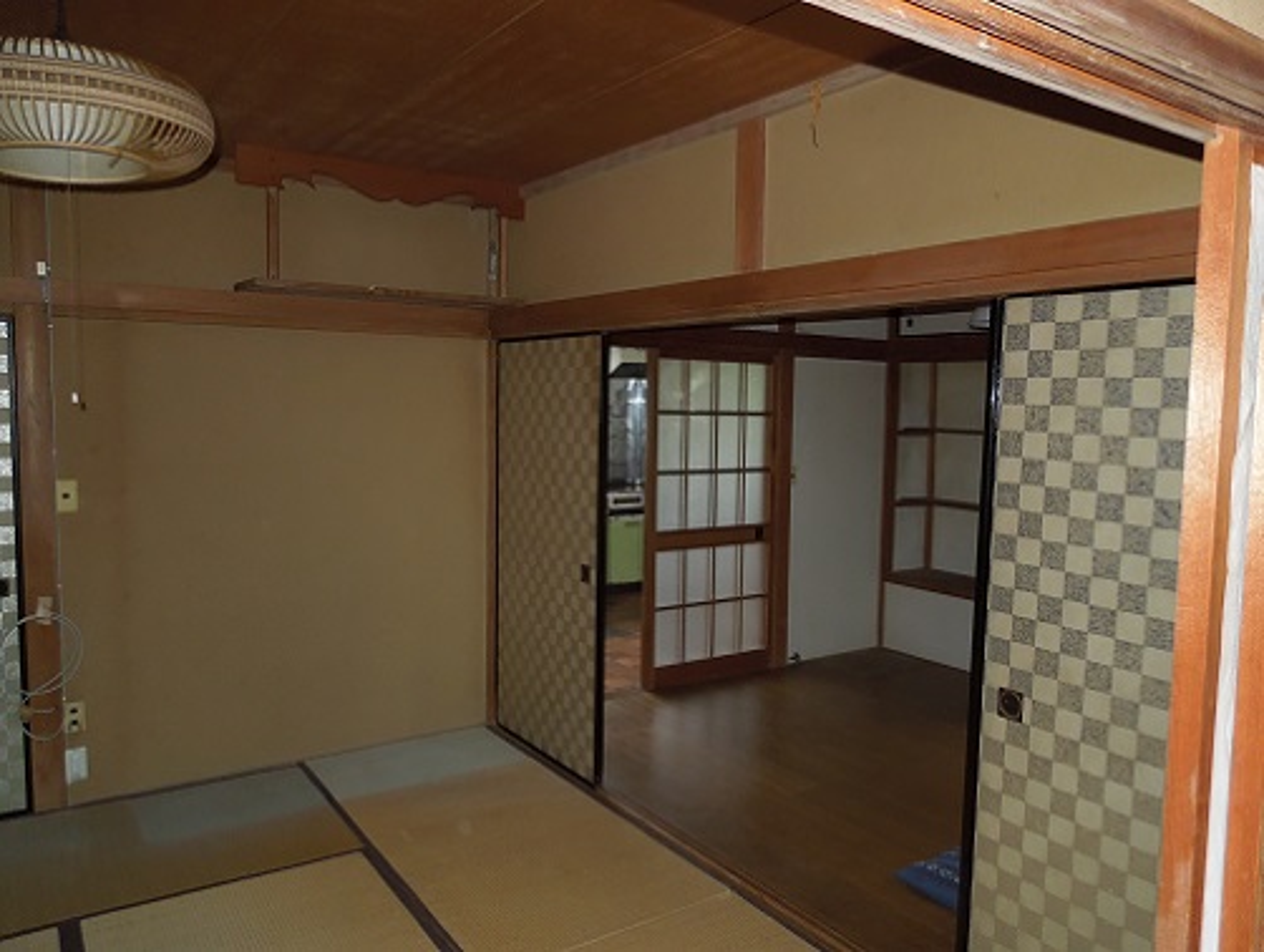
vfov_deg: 55.0
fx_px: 914
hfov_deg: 69.3
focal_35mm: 25
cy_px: 476
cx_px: 632
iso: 500
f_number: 3.3
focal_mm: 4.5
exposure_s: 1/30
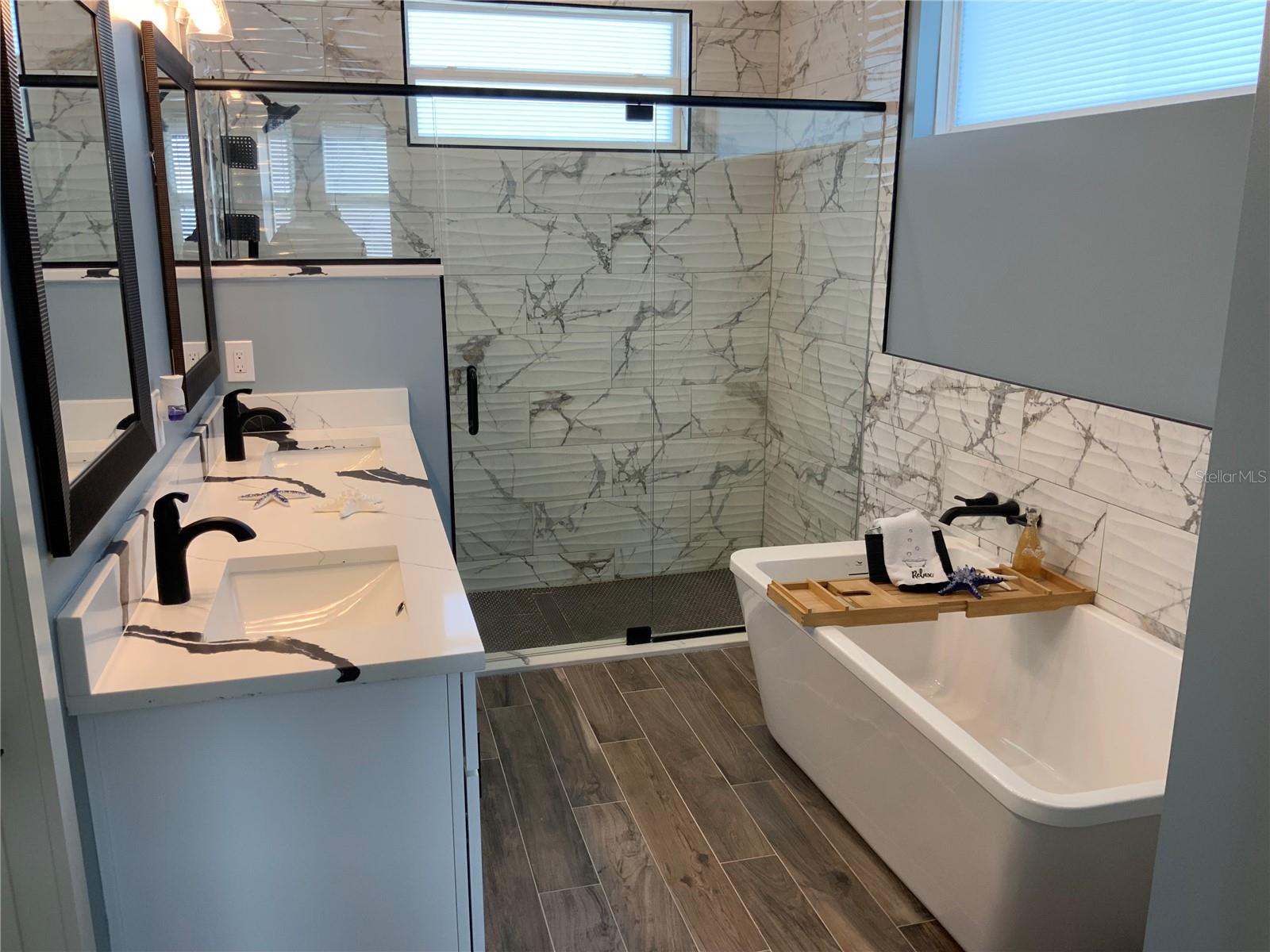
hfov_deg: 61.7
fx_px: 1064
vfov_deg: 48.2
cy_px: 476
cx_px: 635
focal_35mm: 29
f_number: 1.8
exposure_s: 1/120
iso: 64
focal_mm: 3
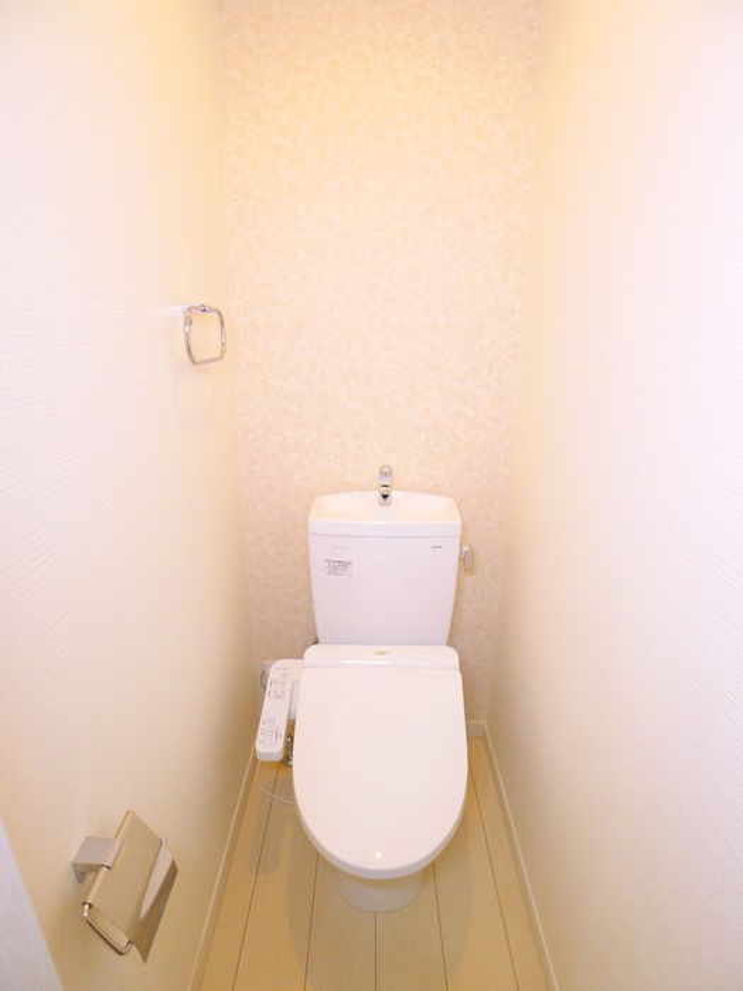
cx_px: 372
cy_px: 496
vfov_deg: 71.6
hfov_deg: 56.8
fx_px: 687
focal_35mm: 24
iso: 100
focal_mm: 5.1
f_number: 2
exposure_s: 1/60
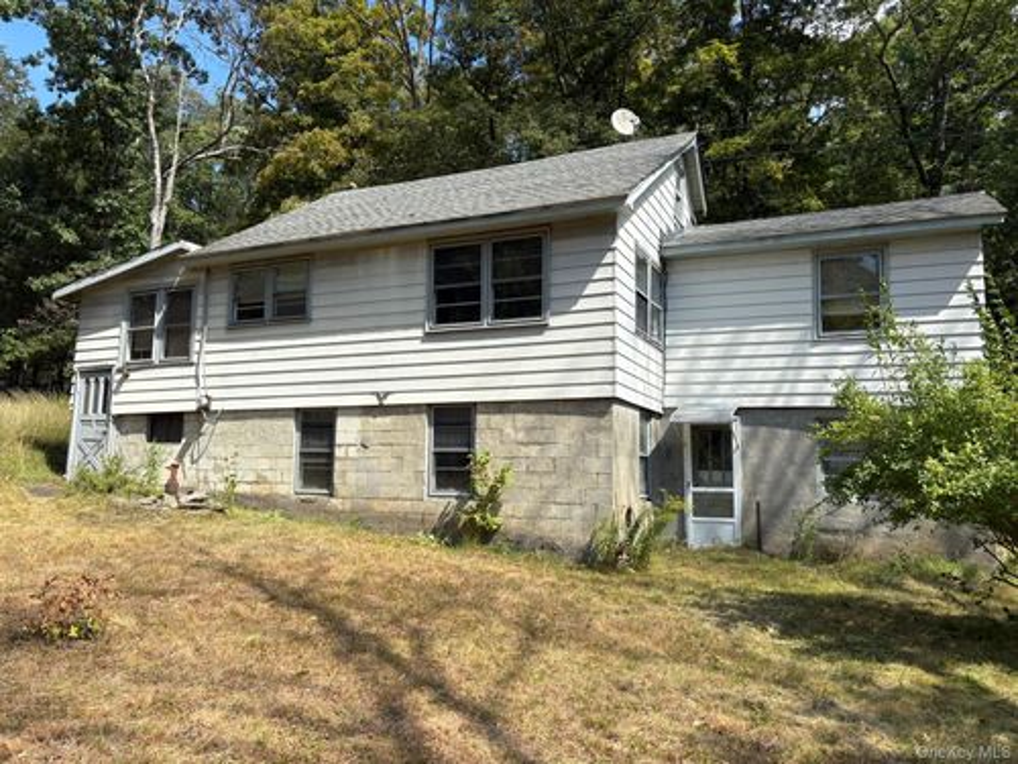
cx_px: 509
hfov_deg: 67.3
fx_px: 765
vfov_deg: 53.1
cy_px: 382
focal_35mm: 26
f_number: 1.6
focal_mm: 5.96
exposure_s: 1/2451
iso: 50
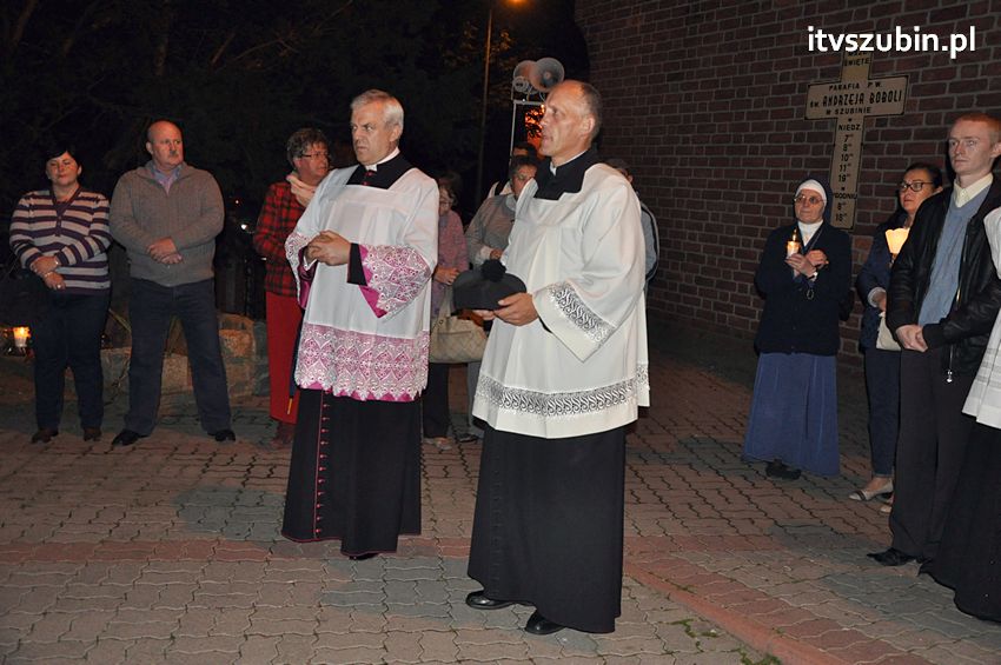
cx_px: 500
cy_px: 332
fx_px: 1000
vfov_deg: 36.8
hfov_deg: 53.2
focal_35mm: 36
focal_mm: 24
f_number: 4.5
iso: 1250
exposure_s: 1/60
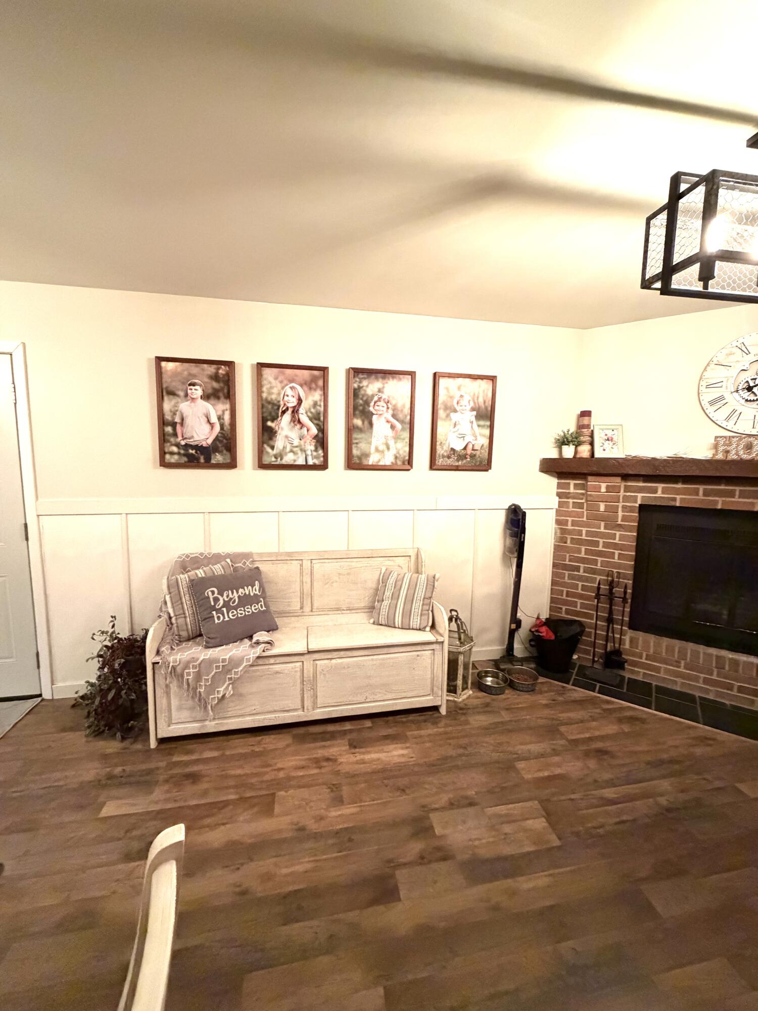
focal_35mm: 14
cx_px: 379
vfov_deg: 102.1
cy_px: 506
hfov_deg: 85.7
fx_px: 409
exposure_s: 1/60
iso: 800
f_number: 2.2
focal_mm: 2.22
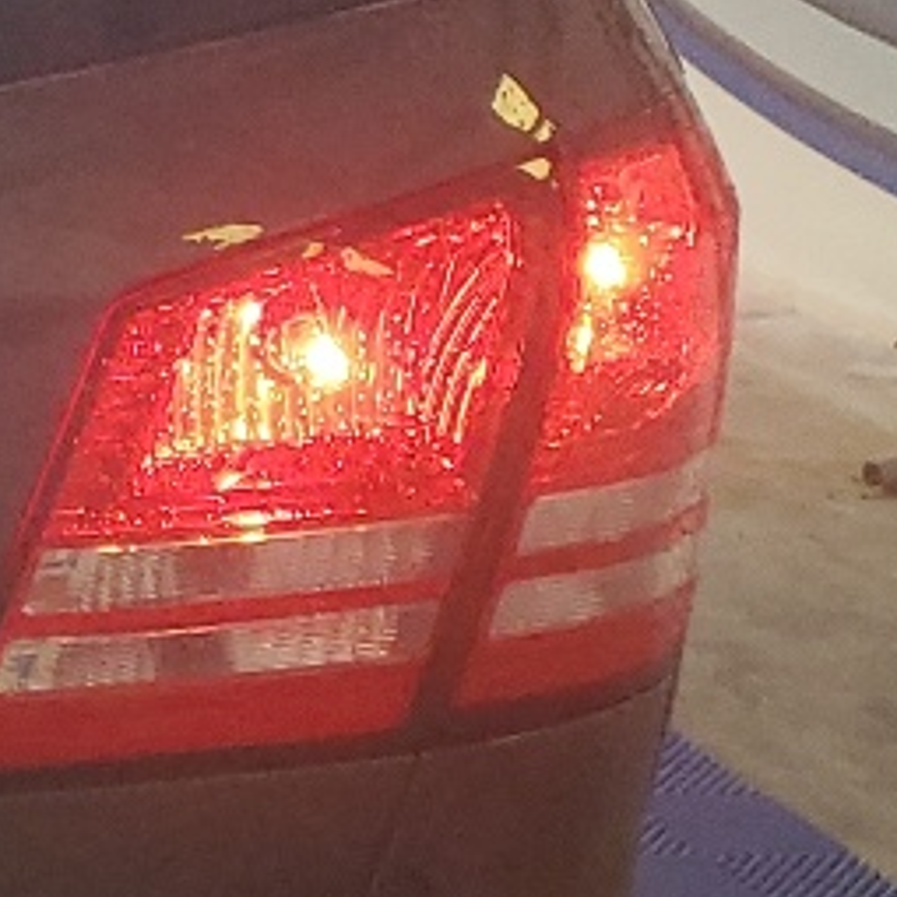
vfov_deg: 12.1
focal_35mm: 144
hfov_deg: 10.4
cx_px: -1309
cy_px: 500
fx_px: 4222
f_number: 1.5
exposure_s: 1/60.2
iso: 177
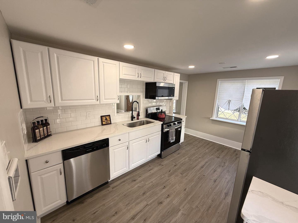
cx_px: 149
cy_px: 112
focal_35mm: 14
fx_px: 121
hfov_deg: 102.1
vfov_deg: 85.7
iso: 80
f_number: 2.2
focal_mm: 2.22
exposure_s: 1/99
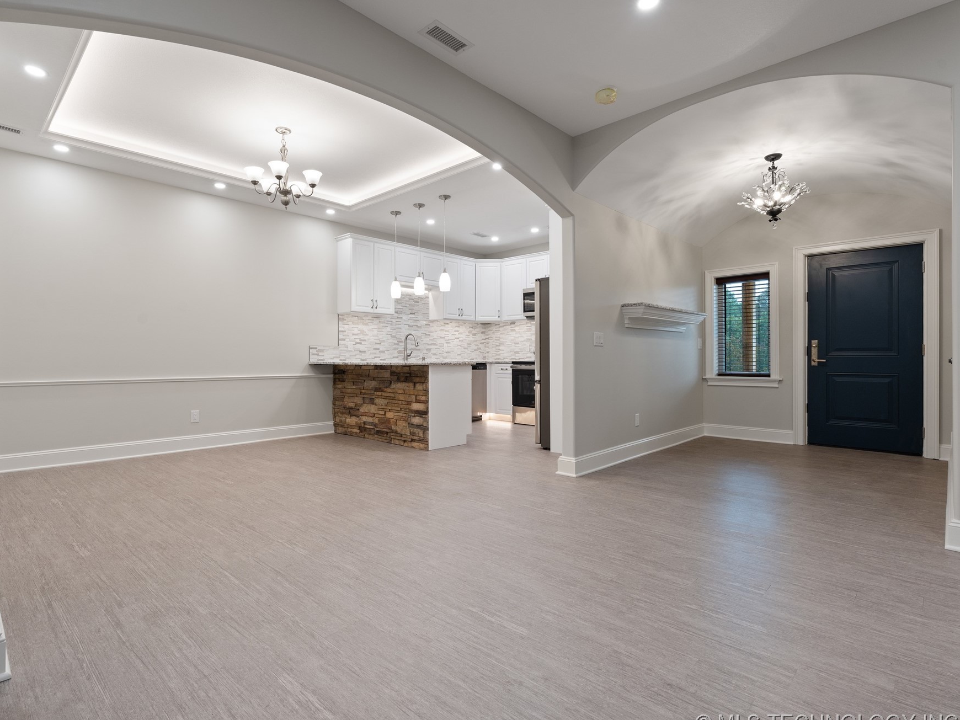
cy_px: 370
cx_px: 455
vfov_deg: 71.6
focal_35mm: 18
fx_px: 499
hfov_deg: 87.7
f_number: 9
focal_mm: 16
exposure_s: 1/5
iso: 200
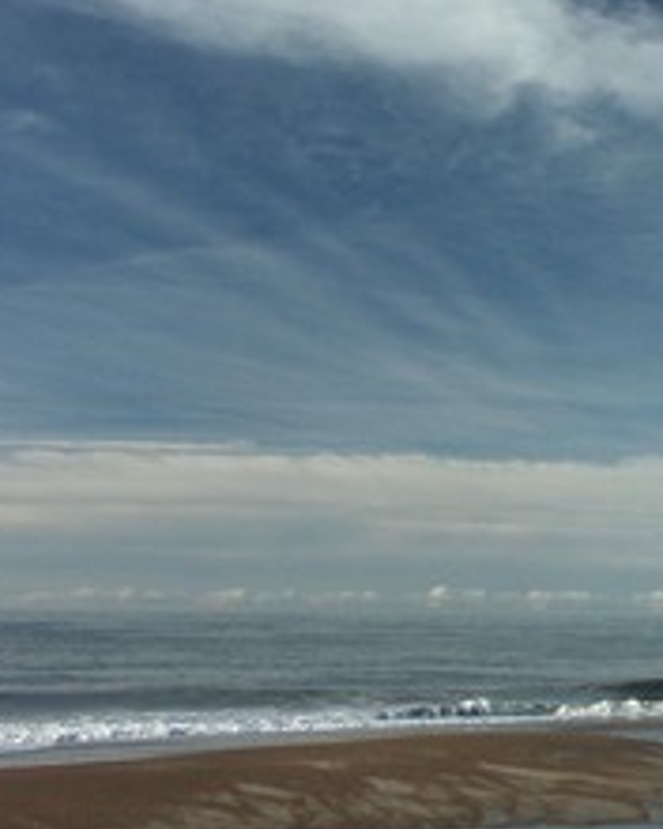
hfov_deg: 23.7
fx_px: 1521
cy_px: 403
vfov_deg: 30.5
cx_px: 637
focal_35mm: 62
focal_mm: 9.16
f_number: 7.1
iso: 200
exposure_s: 1/320
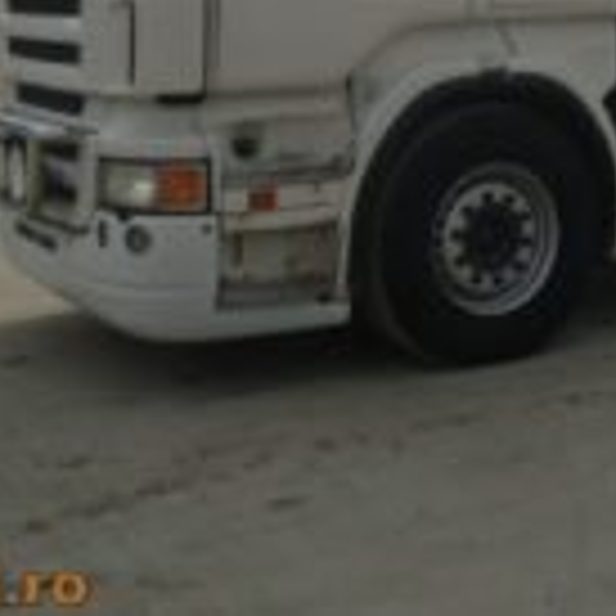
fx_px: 1349
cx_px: 603
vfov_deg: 24.2
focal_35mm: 67
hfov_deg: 24.6
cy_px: -49
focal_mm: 4.6
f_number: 8
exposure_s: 1/500
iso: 100
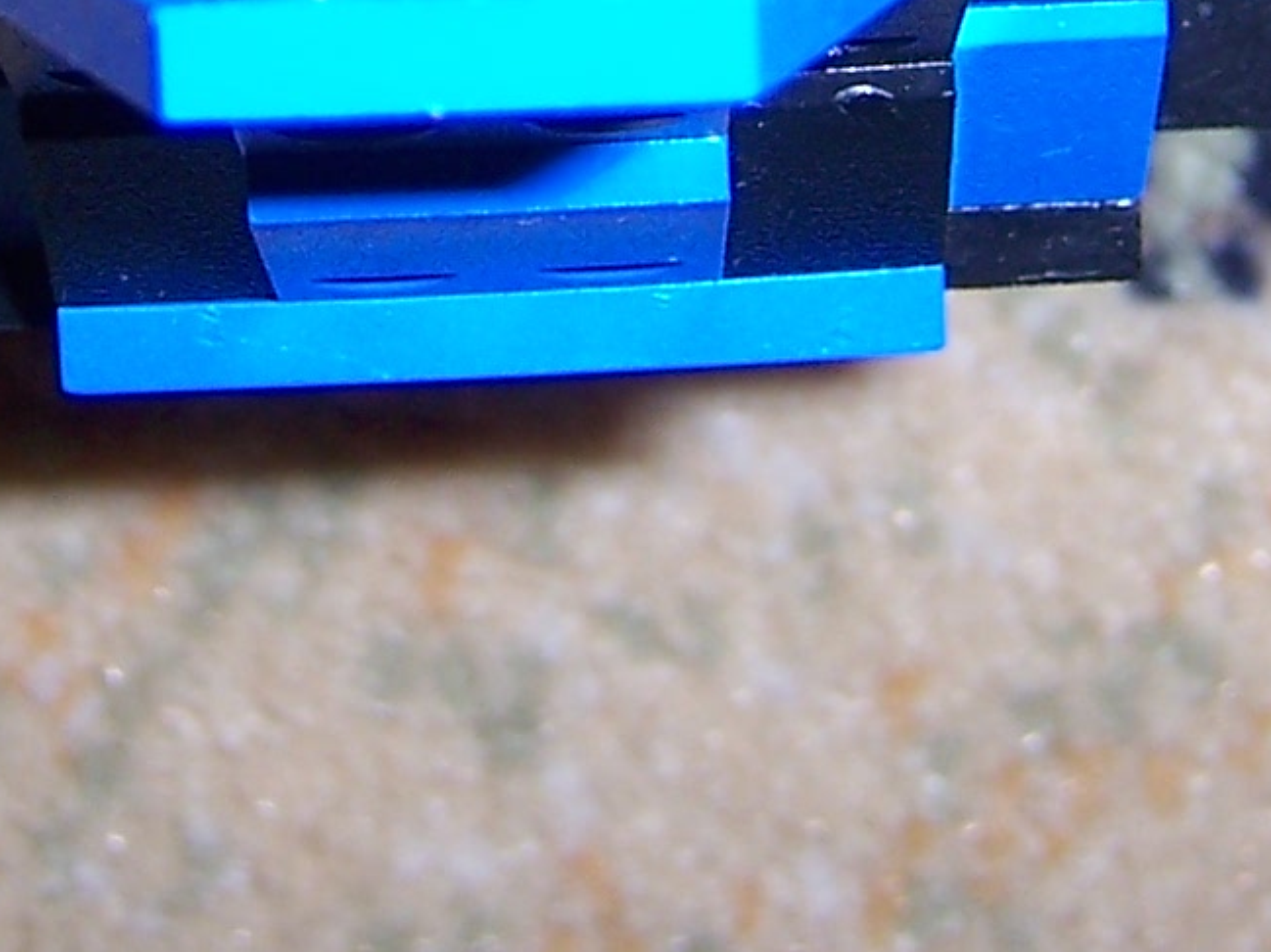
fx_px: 5248
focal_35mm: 143
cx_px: 460
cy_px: -836
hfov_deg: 13.8
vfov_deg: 9.8
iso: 80
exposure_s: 1/60
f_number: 2.8
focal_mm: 6.2
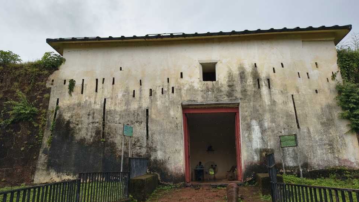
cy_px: 109
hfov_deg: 69.8
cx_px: 183
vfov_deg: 42.9
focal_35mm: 27
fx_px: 257
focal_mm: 5.56
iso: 101
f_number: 1.8
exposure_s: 1/1970
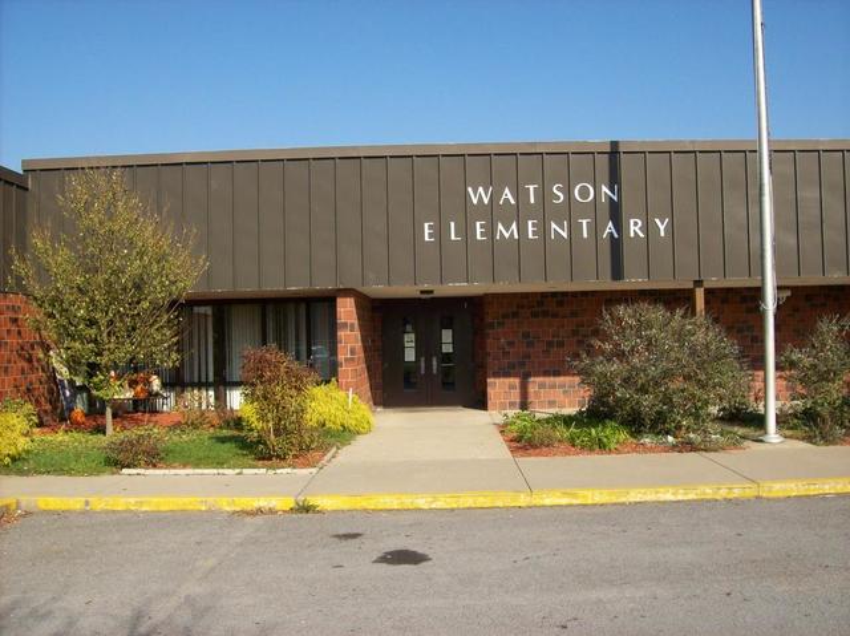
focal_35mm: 36
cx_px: 425
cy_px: 318
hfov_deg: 51.4
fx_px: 883
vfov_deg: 39.6
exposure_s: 1/485
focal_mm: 6
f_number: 4.8
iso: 80
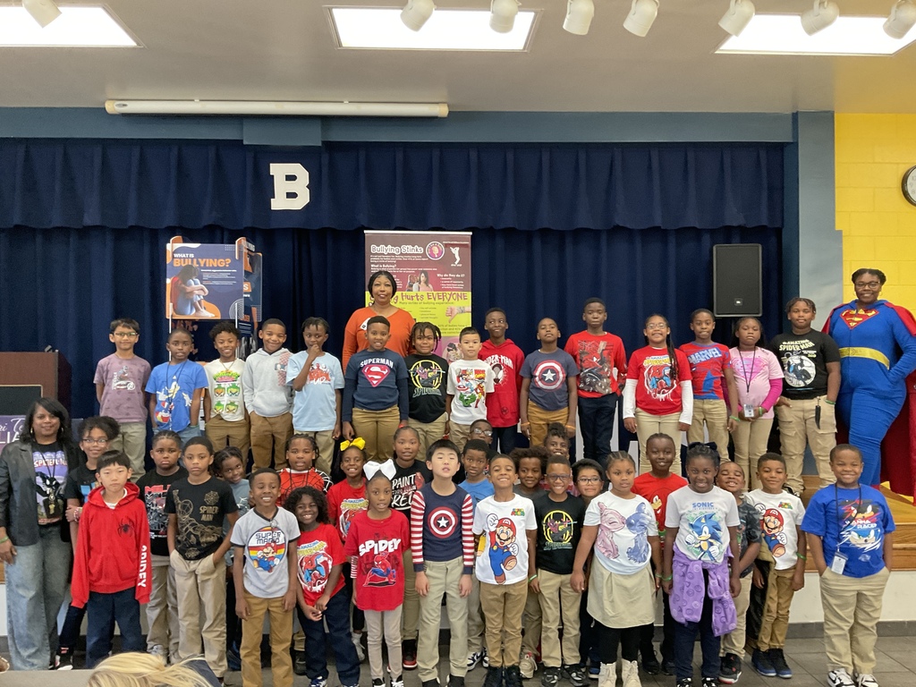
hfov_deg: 61.7
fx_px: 767
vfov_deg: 48.2
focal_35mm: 29
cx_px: 458
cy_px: 344
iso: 250
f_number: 1.8
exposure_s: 1/60
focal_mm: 3
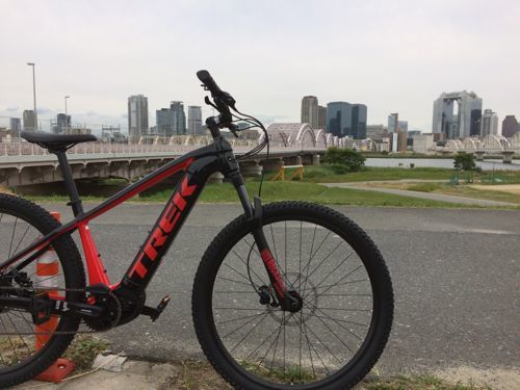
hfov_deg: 61.7
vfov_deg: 48.2
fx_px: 436
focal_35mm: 29
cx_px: 260
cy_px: 195
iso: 32
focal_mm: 4.15
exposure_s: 1/2415
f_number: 2.2
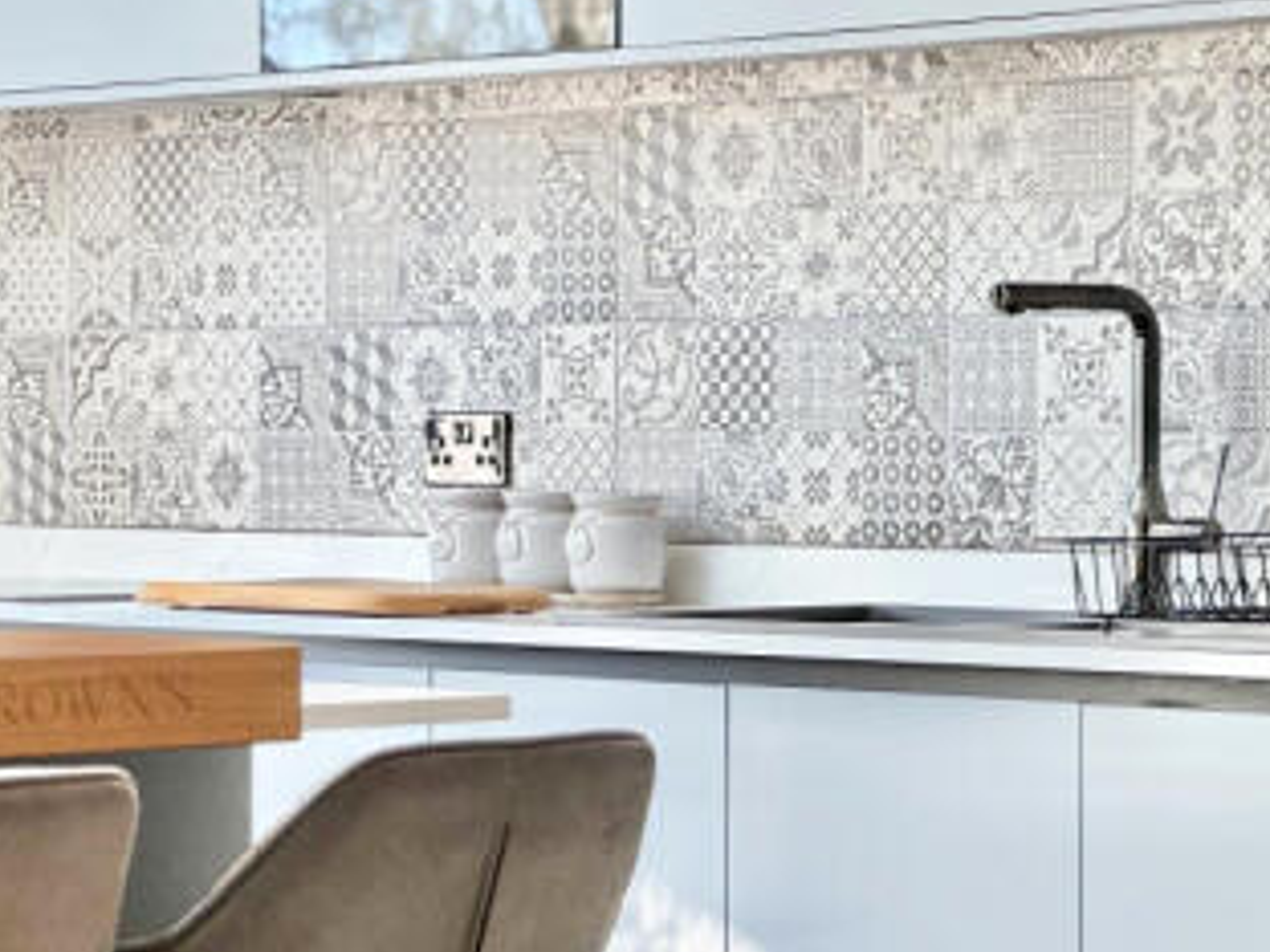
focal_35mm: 144
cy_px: 604
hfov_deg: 13.6
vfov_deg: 10.3
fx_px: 5283
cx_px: 161
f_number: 2.8
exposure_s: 1/100
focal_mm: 9
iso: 100
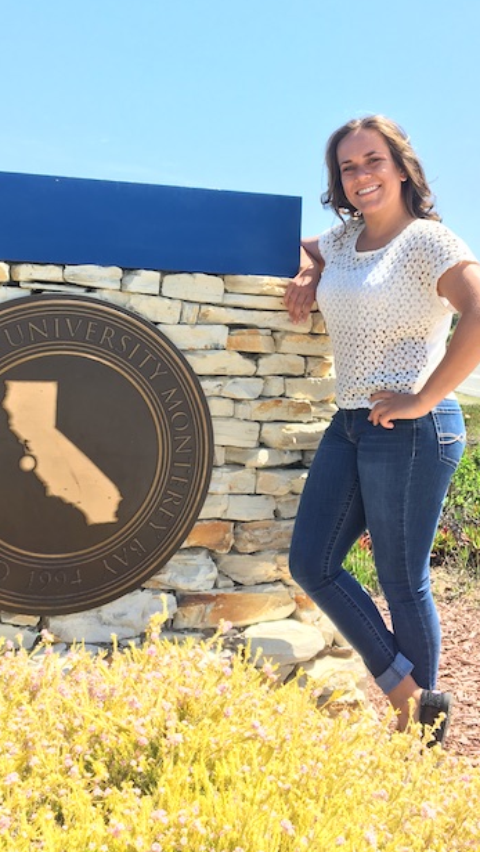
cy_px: 344
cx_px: 237
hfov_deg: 29.0
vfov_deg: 49.1
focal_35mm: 41
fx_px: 927
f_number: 2.2
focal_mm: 4.15
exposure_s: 1/545
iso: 25
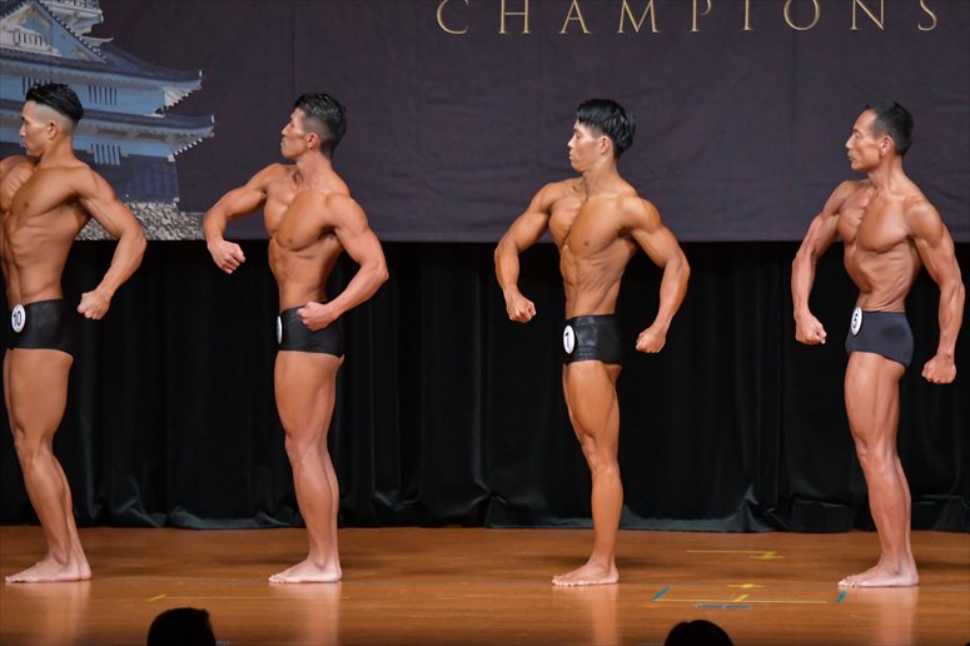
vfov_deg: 5.4
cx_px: 485
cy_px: 323
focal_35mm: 255
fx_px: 6868
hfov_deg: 8.1
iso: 5000
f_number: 5.6
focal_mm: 170
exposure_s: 1/400
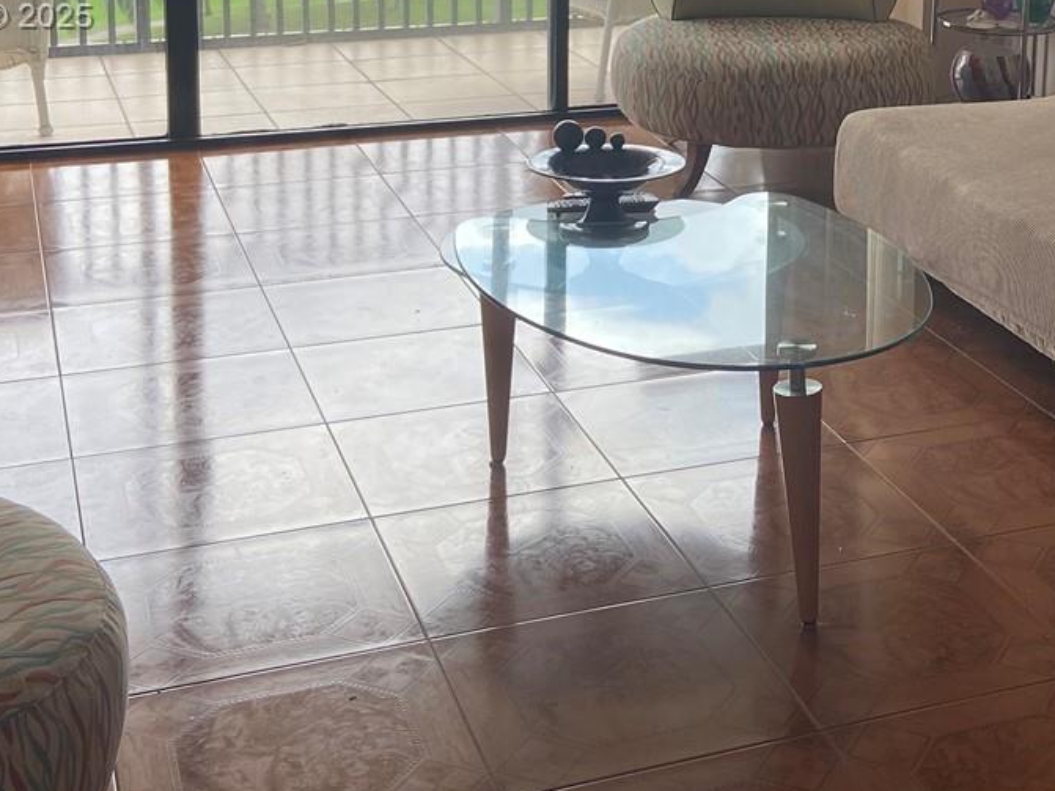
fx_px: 1889
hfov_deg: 30.4
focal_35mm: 62
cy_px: 19
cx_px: 847
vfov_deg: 22.8
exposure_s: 1/360
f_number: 1.8
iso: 32
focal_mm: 4.25
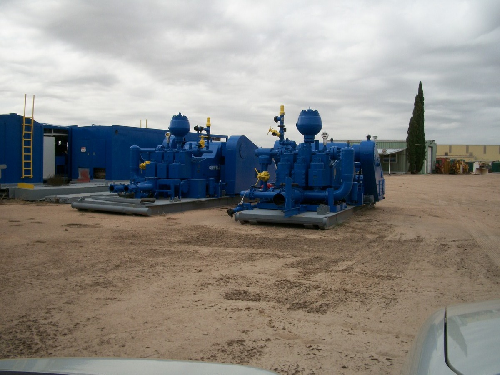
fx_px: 506
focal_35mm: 35
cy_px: 188
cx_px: 250
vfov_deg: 40.7
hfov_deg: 52.6
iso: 80
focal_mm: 6.3
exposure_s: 1/500
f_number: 5.6
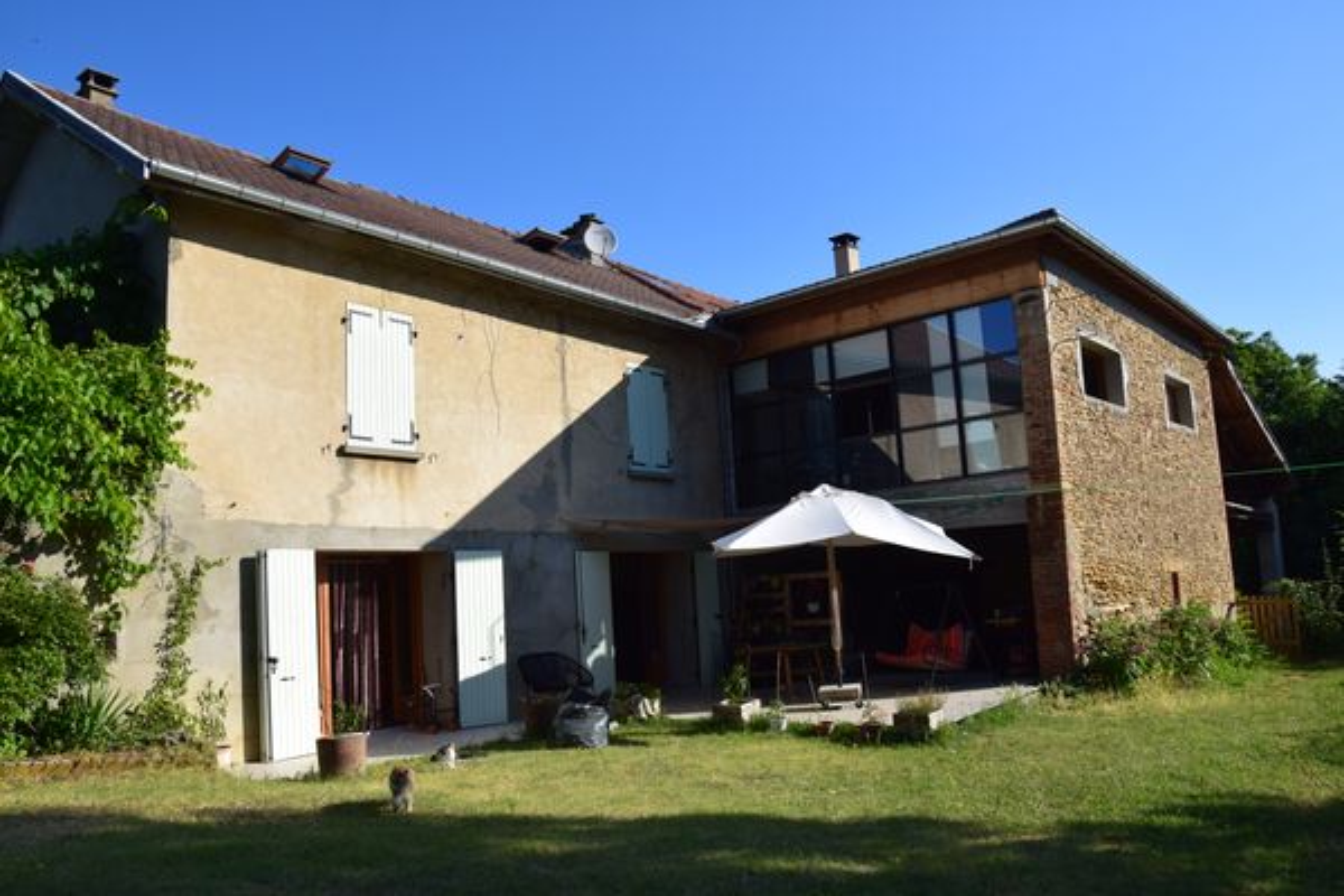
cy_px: 448
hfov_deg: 67.4
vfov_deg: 47.9
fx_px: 1008
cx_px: 672
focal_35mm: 27
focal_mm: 18
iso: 400
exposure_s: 1/500
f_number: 11
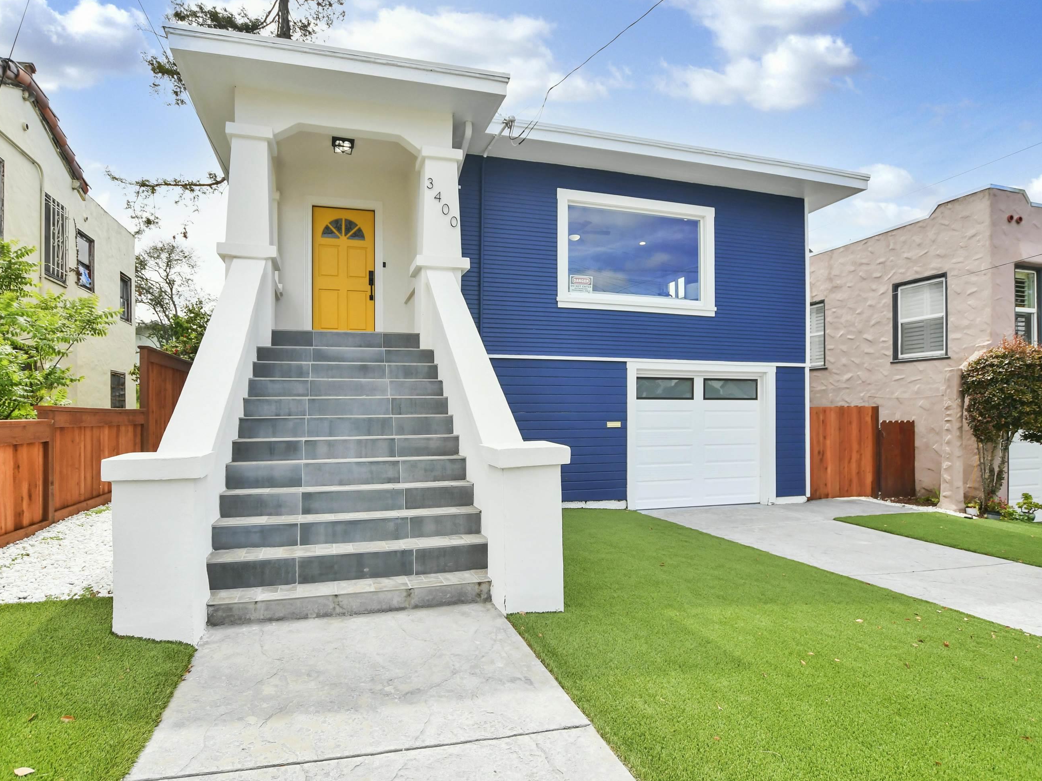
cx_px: 481
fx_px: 512
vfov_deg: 74.7
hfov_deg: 90.9
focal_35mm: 17
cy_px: 407
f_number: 4
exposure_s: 1/1000
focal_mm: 10
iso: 640
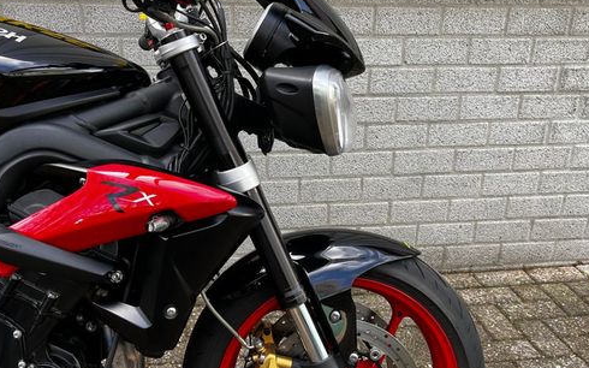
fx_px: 578
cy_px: 213
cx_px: 274
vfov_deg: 35.2
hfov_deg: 54.0
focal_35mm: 36
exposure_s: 1/134
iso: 32
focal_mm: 5.1
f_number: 1.6
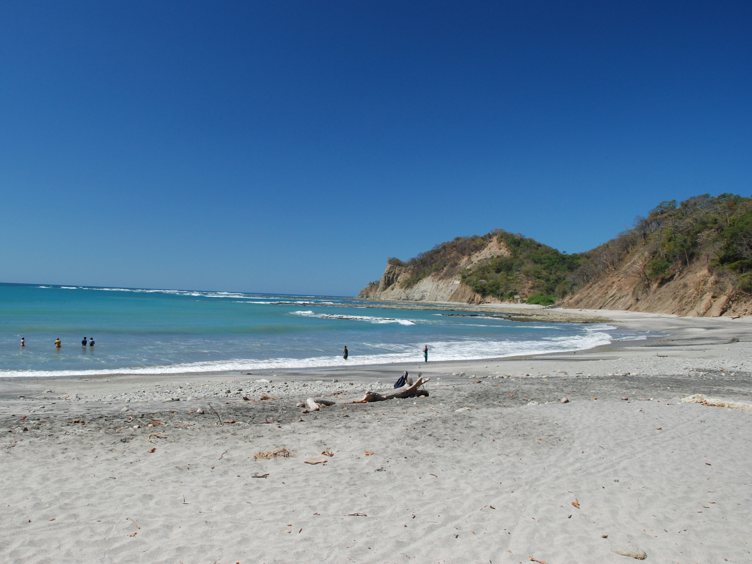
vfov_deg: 46.8
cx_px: 319
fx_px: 652
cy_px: 277
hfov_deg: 59.7
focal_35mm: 30
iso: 250
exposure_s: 1/320
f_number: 9
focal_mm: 18
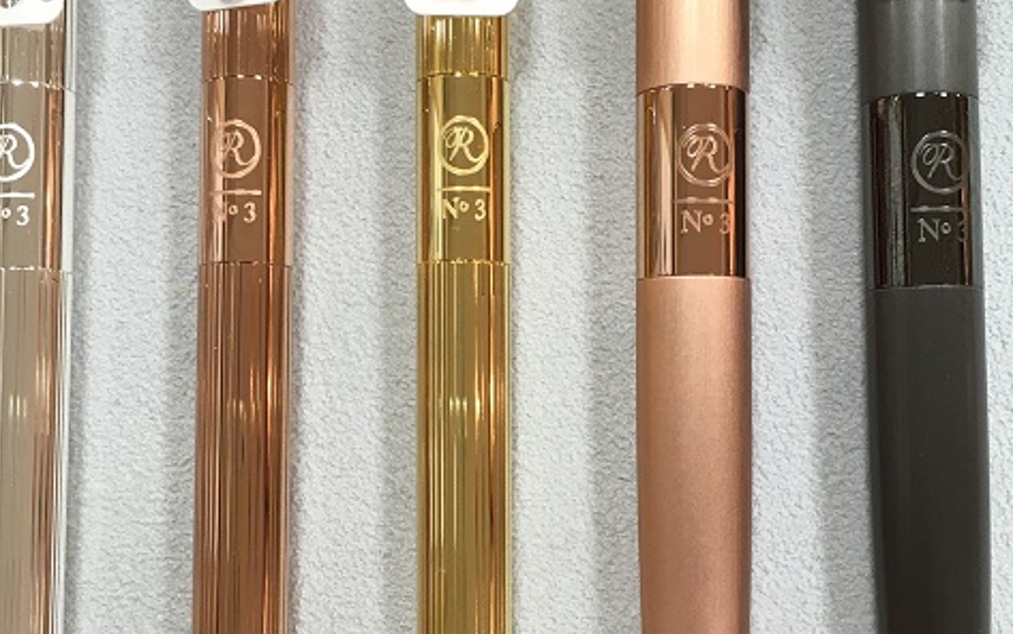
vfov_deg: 24.9
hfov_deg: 38.9
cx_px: 490
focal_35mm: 52
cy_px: 334
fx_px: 1436
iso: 32
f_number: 2.2
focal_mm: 4.15
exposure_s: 1/30
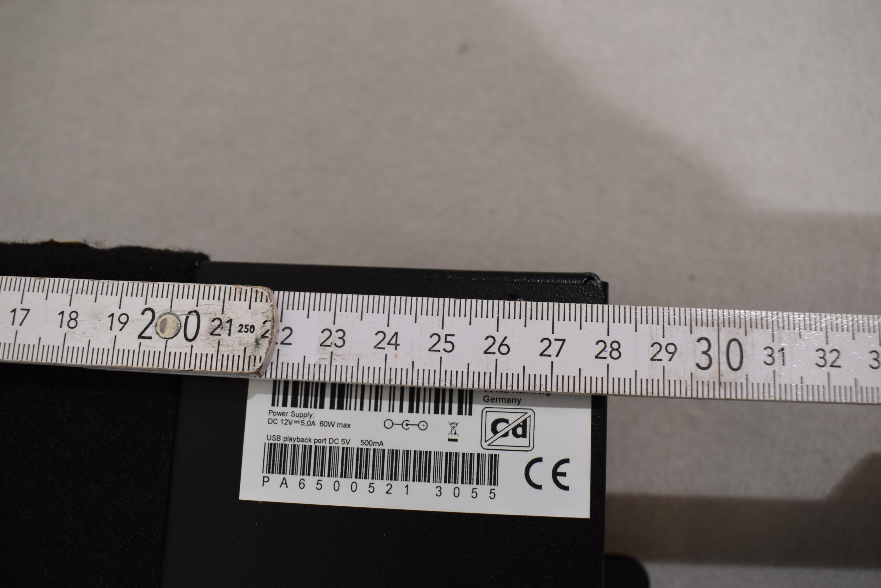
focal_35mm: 33
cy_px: 294
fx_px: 808
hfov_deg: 57.2
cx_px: 440
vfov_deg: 40.0
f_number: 5
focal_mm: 22
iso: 400
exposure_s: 1/100
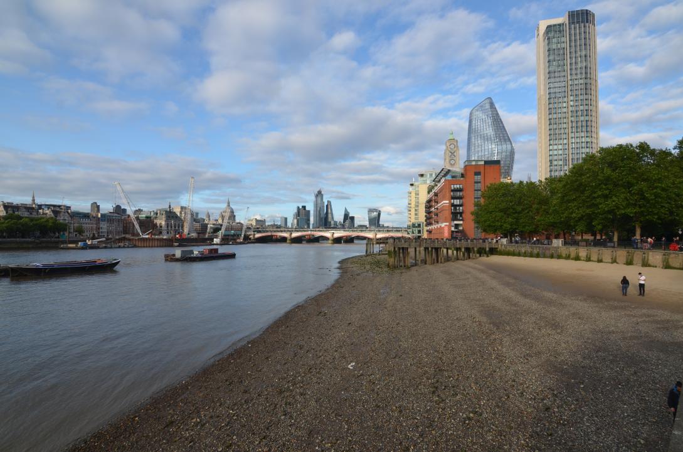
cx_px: 342
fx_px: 312
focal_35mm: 16
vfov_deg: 71.8
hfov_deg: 95.1
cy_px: 226
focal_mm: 11
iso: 200
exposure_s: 1/250
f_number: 8
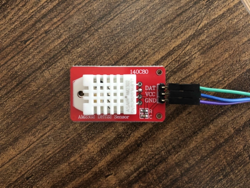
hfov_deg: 63.4
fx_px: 202
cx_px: 125
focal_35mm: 28
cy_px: 94
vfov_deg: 49.7
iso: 100
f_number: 1.8
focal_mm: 3.99
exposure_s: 1/4
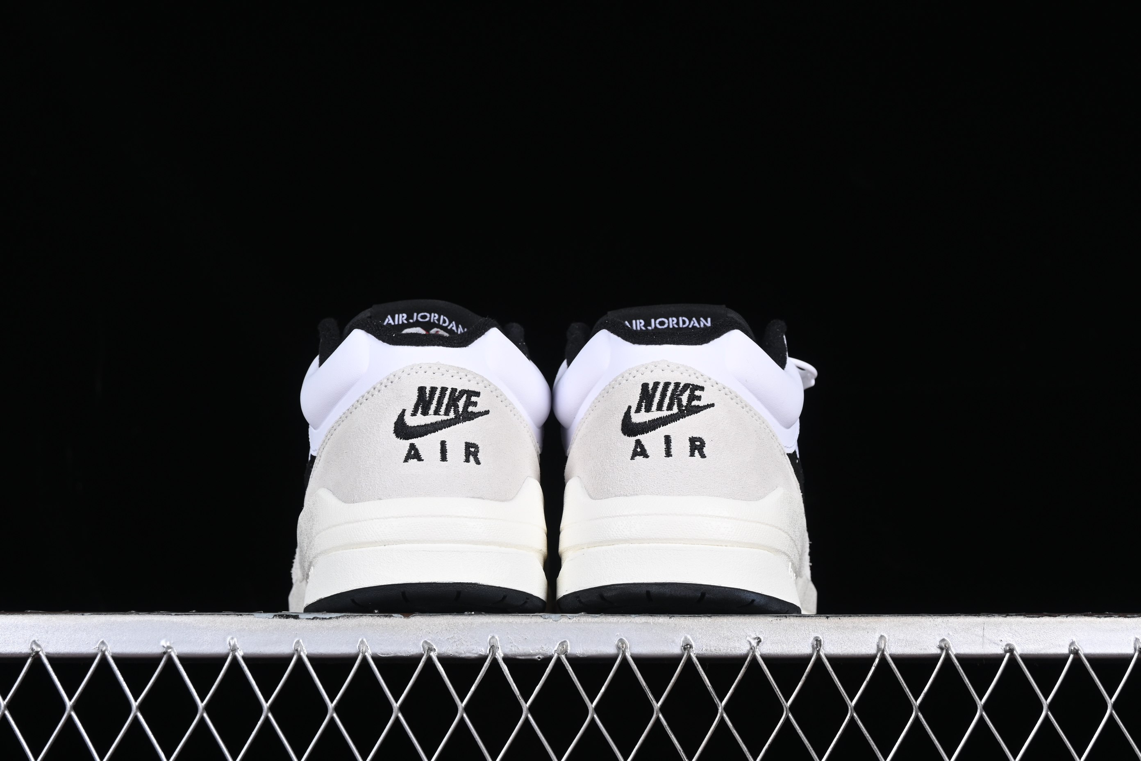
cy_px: 380
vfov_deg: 18.2
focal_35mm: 75
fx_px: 2377
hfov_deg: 27.0
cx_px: 570
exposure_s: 1/100
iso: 160
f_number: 8
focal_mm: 50
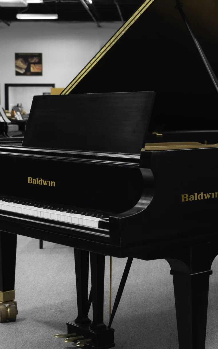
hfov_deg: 17.3
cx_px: 165
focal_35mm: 75
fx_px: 713
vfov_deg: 27.5
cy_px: 169
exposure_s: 1/6
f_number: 4.4
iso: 100
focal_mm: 35
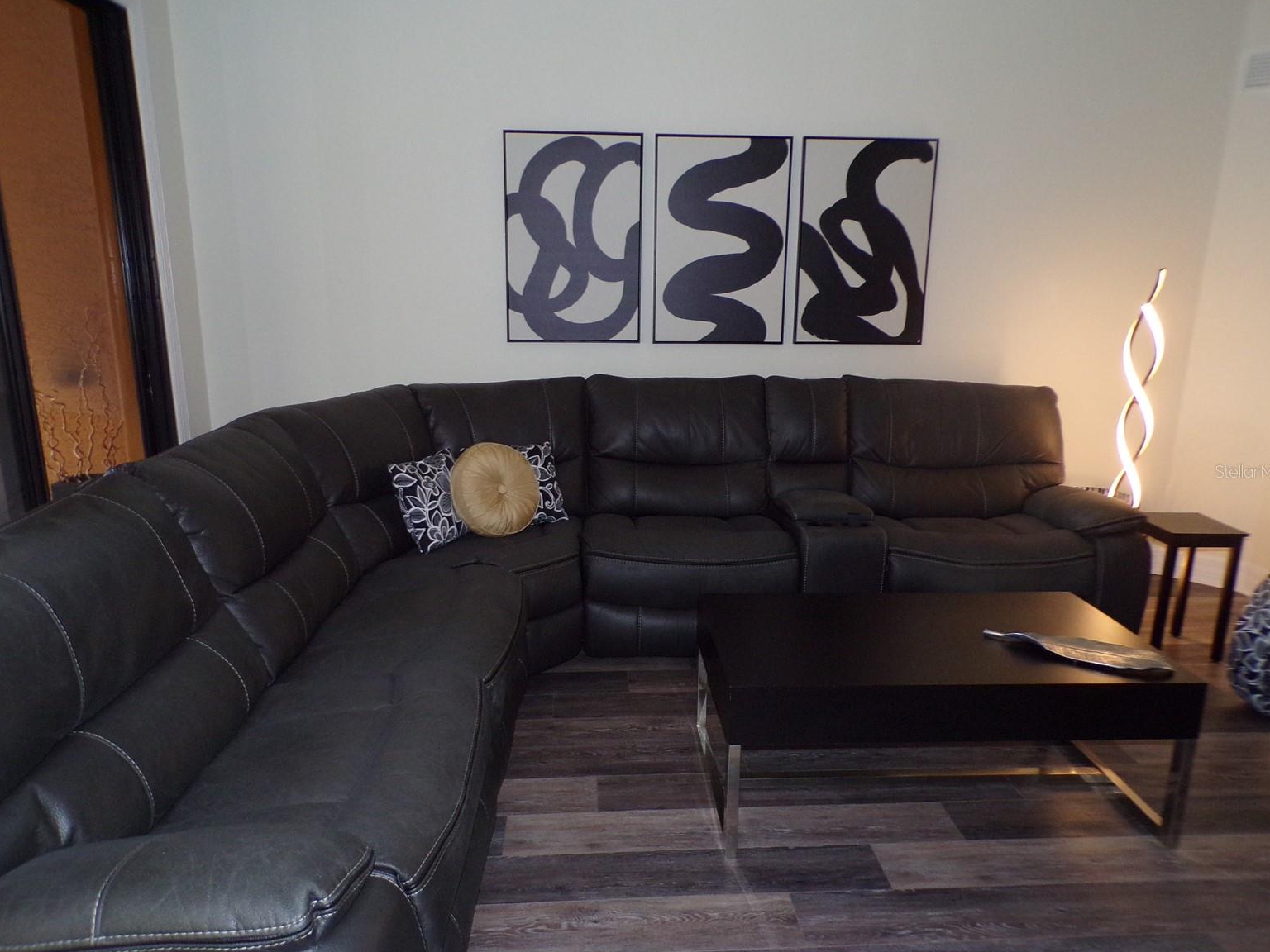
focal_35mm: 25
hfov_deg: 69.4
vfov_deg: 54.9
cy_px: 471
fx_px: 917
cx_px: 632
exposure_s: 1/34
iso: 250
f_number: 3
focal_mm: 4.3
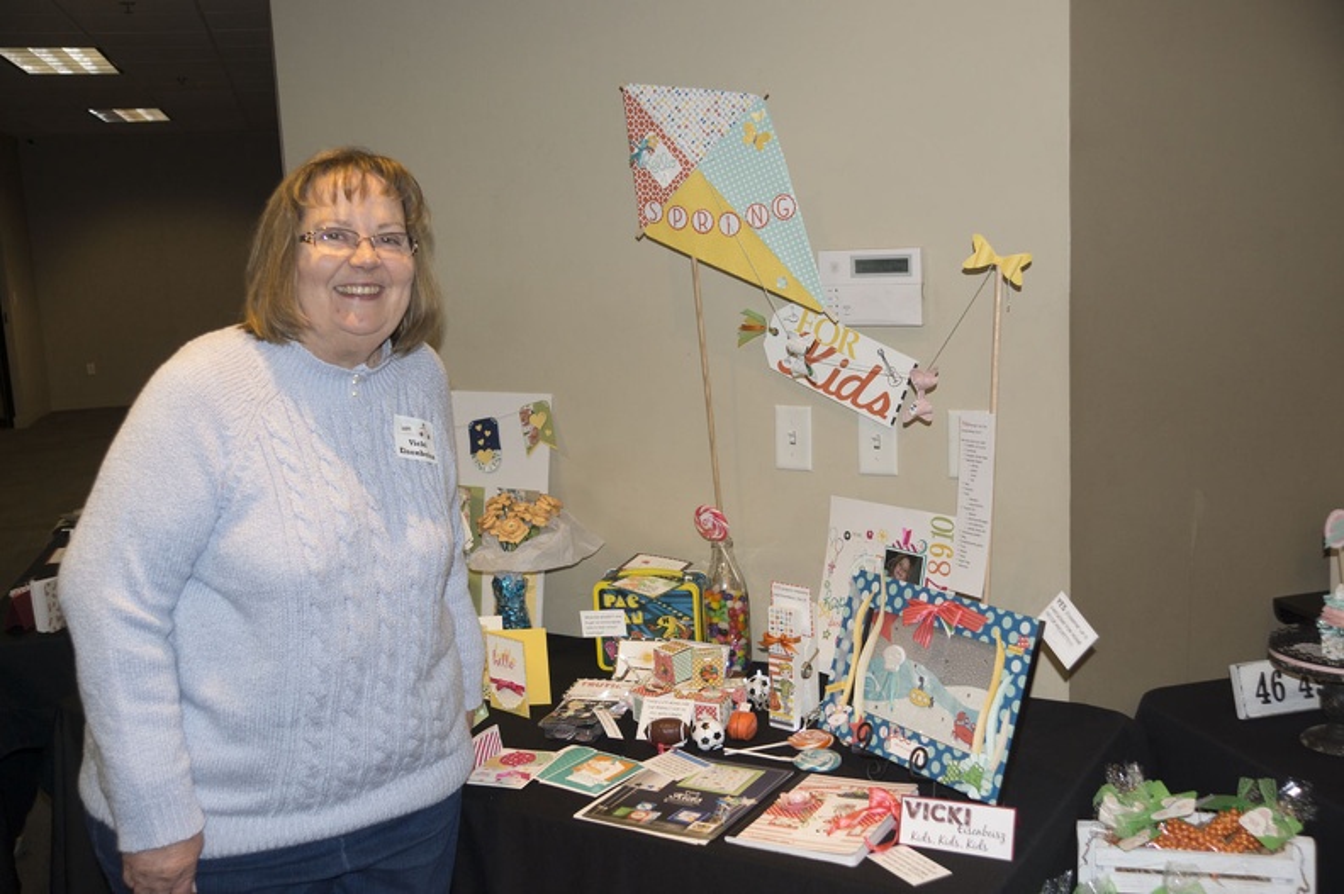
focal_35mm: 36
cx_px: 672
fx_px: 1343
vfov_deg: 36.8
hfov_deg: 53.2
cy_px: 447
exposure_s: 1/160
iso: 400
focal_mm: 24
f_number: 4
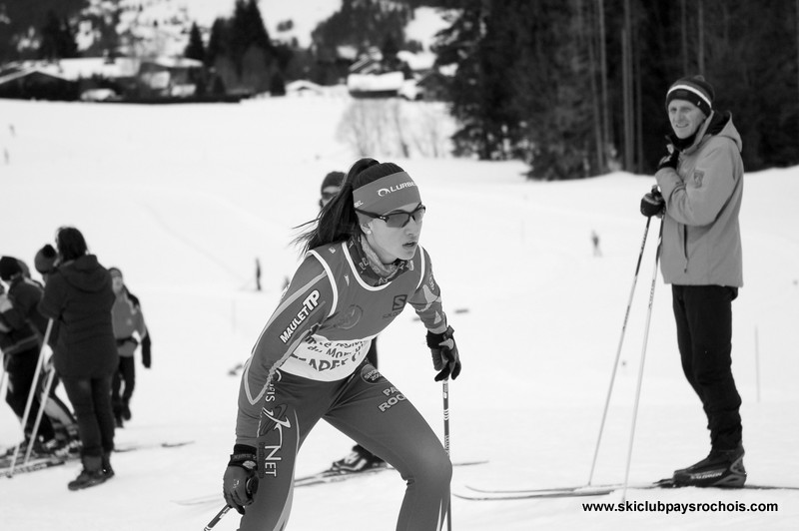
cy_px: 266
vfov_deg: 10.7
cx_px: 400
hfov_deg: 16.1
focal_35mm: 128
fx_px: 2827
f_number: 4.5
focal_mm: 85
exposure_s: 1/1000
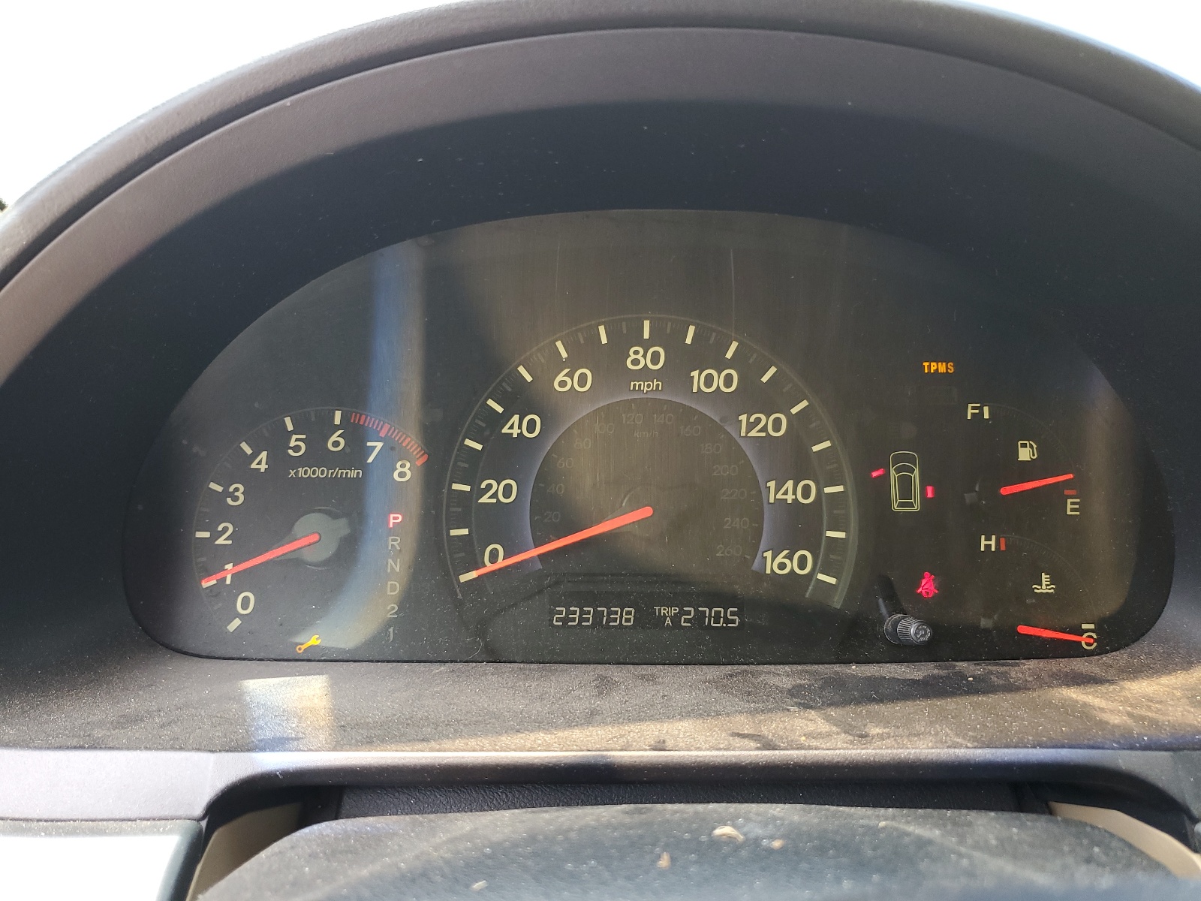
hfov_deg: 67.3
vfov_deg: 53.1
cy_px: 450
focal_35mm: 26
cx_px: 600
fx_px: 902
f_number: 1.5
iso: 71
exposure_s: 1/120
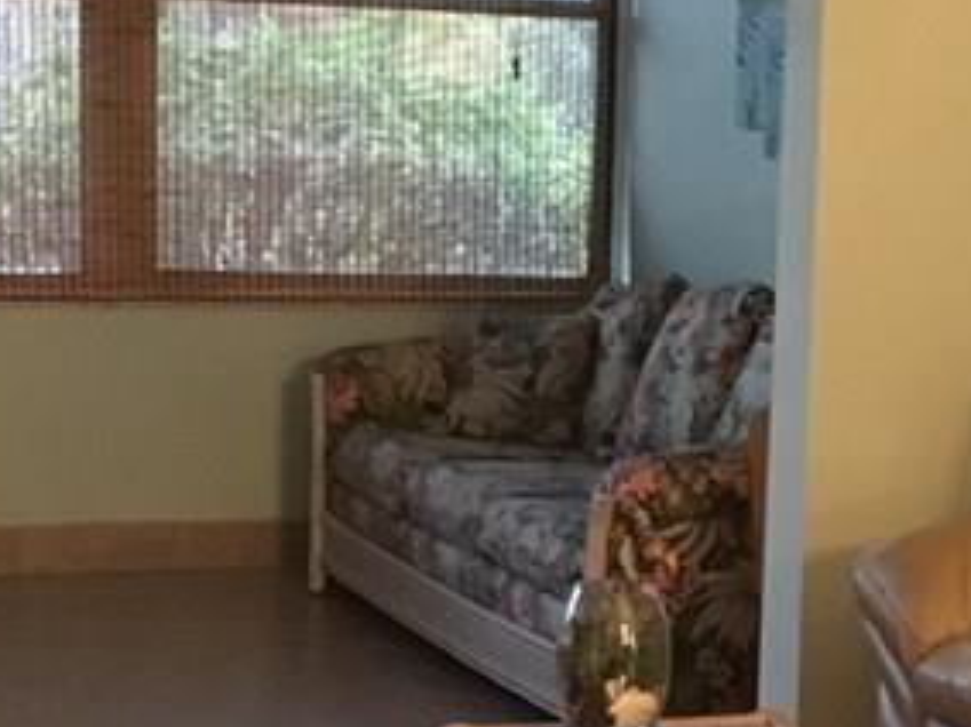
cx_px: 721
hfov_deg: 18.6
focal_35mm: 105
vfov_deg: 14.0
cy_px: 593
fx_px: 2944
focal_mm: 4.15
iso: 320
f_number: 2.2
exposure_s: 1/15
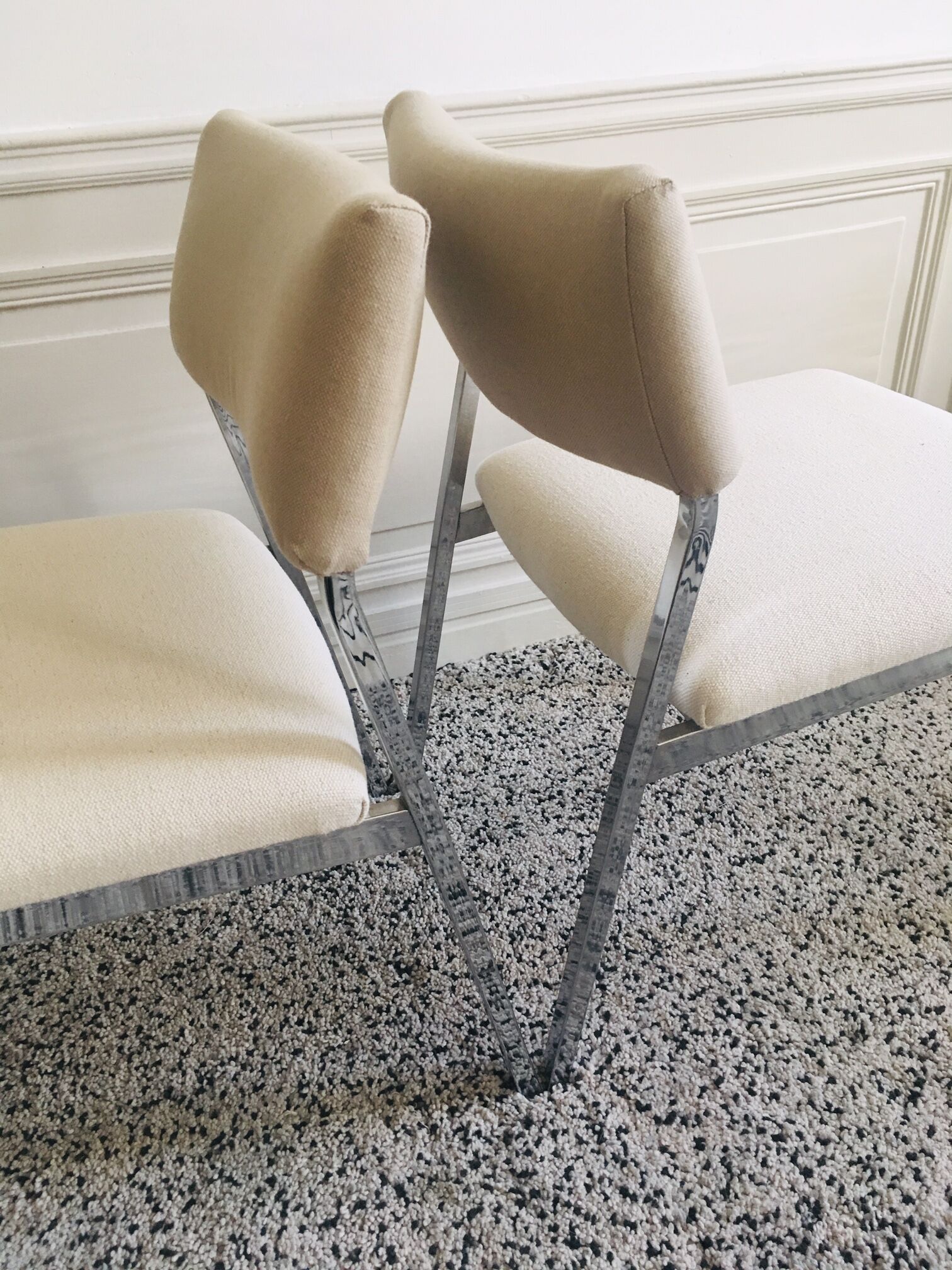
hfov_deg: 48.2
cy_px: 635
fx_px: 1063
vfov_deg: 61.7
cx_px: 476
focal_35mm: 29
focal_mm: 4.15
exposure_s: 1/33
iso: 125
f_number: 2.2
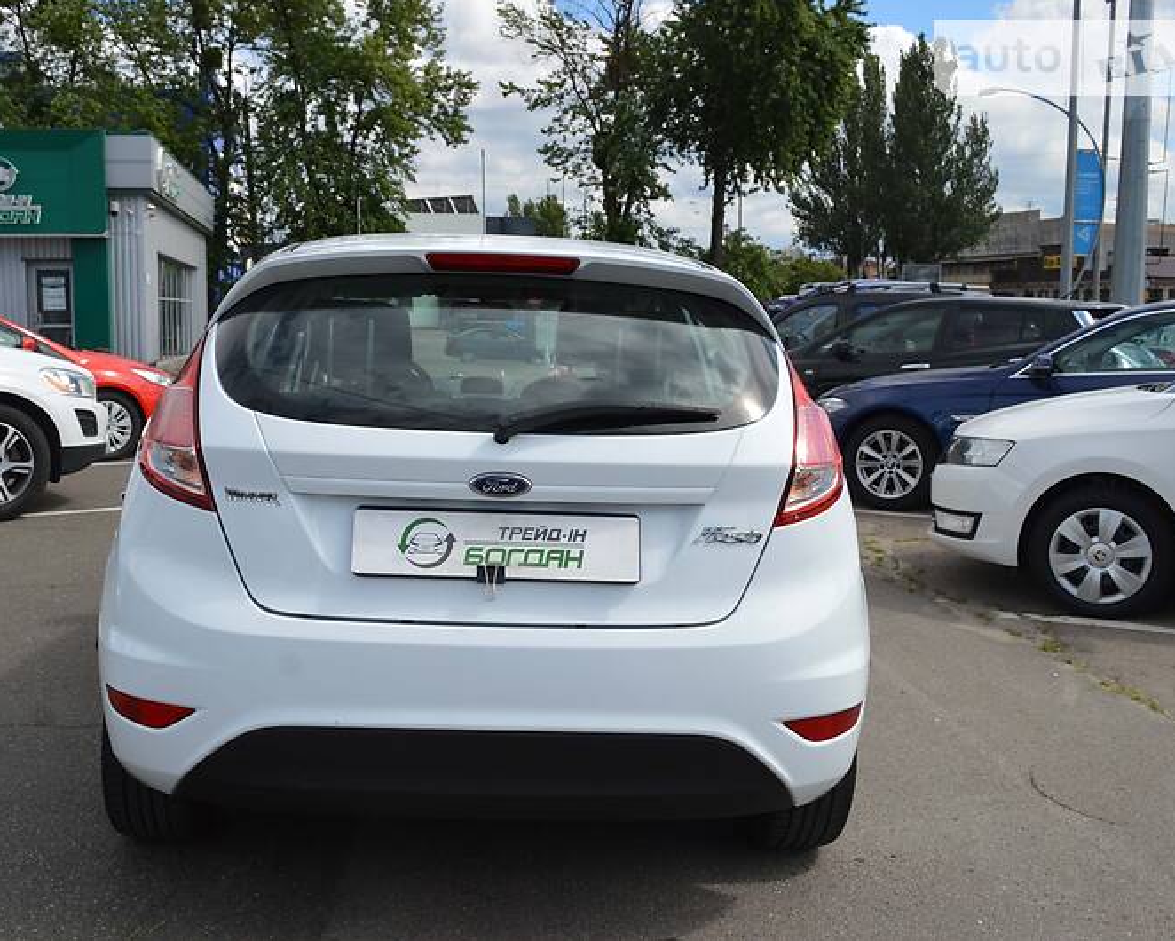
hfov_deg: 52.7
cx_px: 506
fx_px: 1183
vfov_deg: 43.4
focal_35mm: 34
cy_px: 470
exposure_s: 1/320
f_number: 9
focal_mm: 20
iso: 100
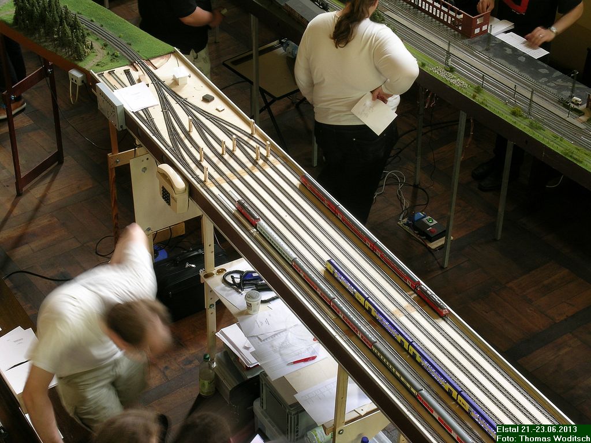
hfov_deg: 26.0
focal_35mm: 75
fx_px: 1280
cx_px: 296
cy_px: 222
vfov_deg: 19.6
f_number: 7.1
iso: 50
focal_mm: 15.6
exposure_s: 1/1.2
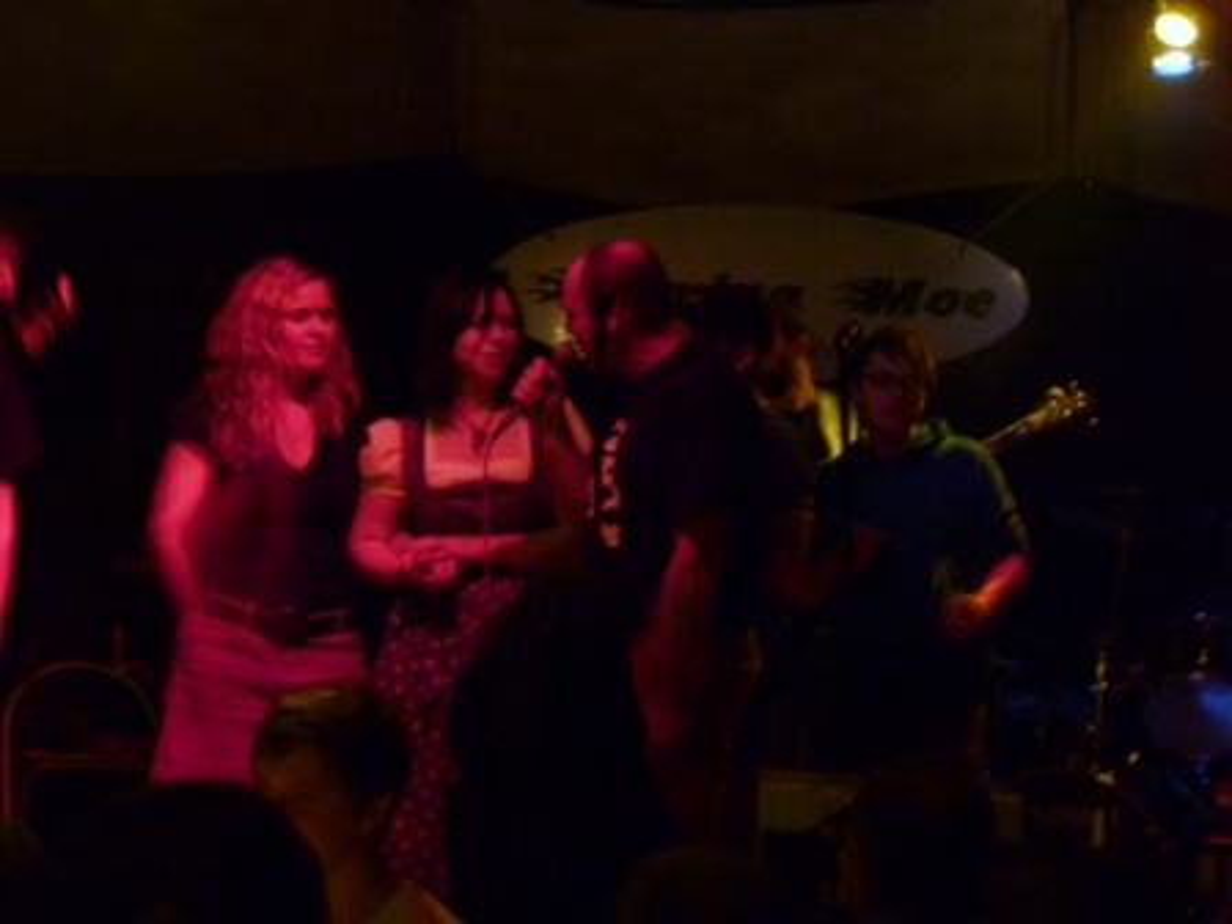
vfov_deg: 25.7
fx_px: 2029
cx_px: 616
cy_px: 462
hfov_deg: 33.8
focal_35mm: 57
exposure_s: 1/4
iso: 400
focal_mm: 10.3
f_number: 4.6
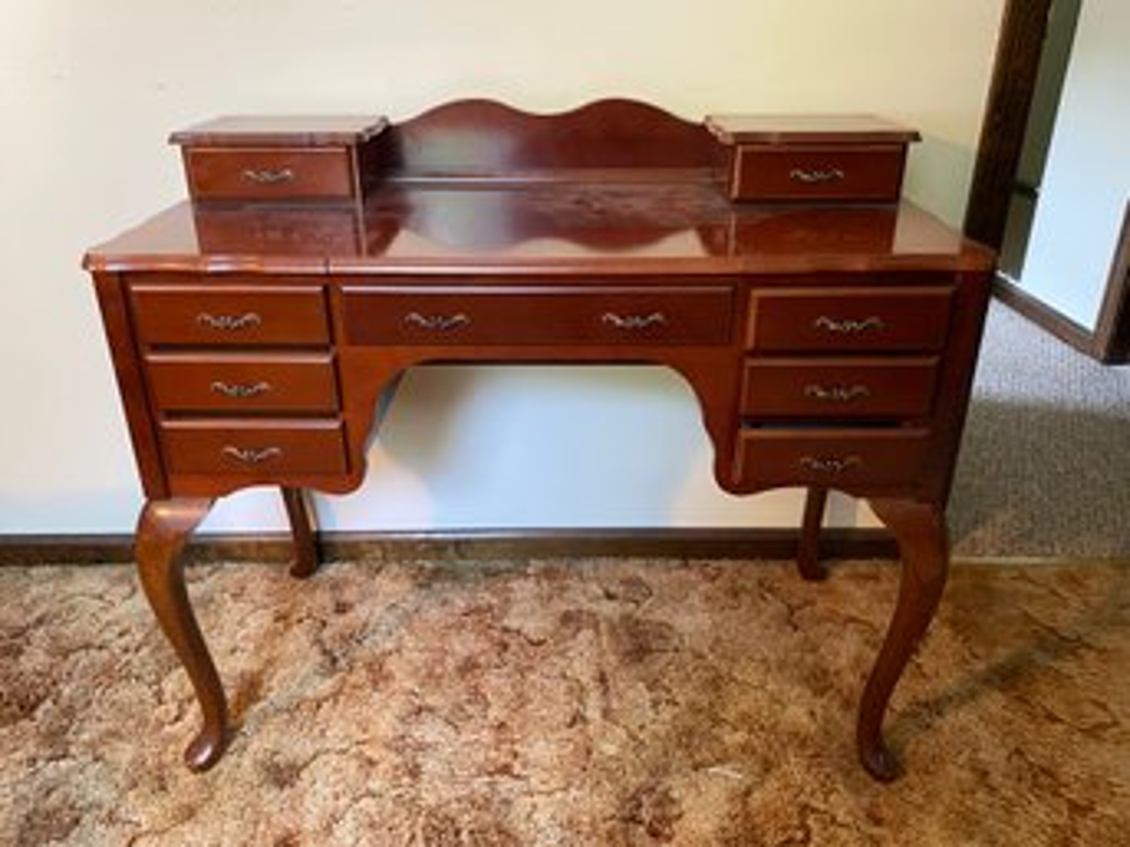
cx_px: 565
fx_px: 848
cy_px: 424
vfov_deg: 53.0
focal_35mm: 26
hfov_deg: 67.3
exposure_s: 1/60
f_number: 1.8
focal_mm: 4.25
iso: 400
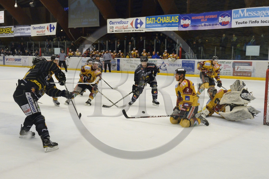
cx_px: 134
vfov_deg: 33.4
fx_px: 299
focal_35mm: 40
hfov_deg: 48.5
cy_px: 90
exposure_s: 1/1250
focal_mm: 40
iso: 6400
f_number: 5
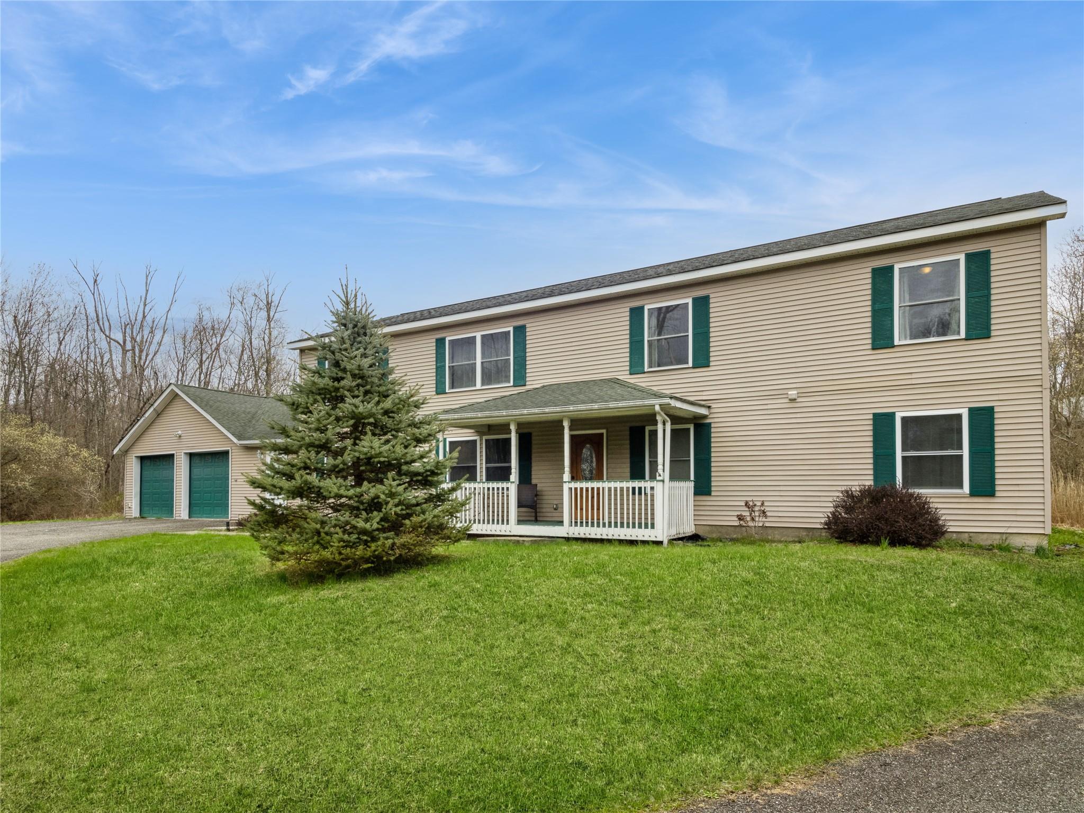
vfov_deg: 61.1
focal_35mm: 22
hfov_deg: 76.4
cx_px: 542
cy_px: 406
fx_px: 689
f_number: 8
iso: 200
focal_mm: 11
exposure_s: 1/200
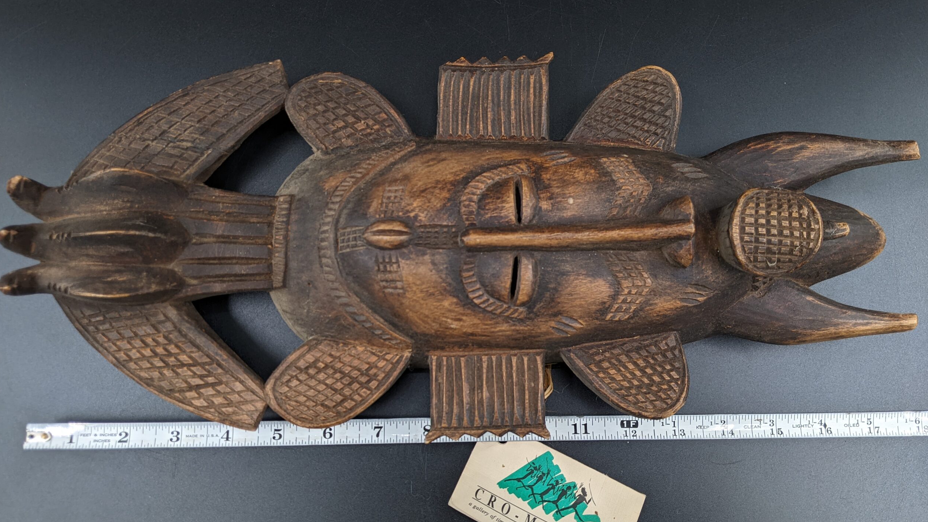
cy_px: 281
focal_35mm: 30
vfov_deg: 38.9
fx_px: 738
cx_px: 469
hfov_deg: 64.3
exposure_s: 1/120
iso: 47
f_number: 1.8
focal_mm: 4.44
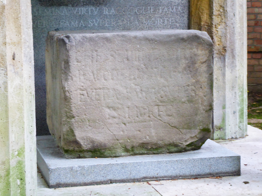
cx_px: 131
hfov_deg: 18.5
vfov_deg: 14.0
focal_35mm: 106
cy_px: 98
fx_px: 802
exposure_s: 1/20
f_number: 5.1
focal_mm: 19
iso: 400
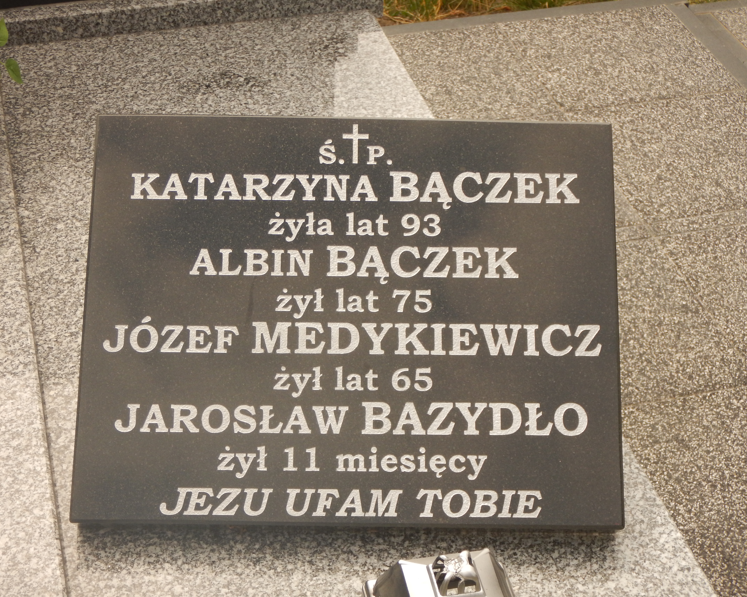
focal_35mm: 64
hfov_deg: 29.6
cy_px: 298
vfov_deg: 23.9
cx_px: 354
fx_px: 1415
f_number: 4.4
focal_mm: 11
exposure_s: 1/640
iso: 125
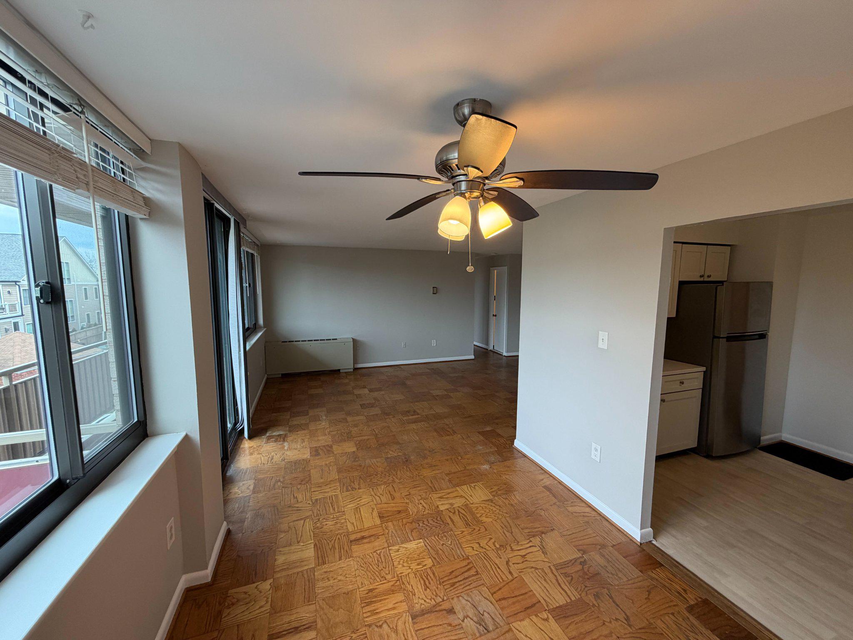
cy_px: 320
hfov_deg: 102.1
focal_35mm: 14
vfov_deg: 85.7
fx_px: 345
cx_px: 426
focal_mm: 2.22
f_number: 2.2
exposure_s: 1/120
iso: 125
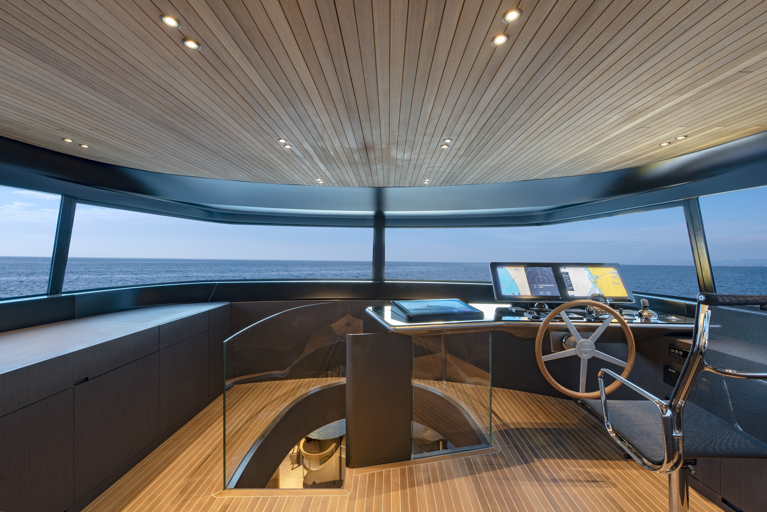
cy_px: 256
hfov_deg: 104.2
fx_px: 298
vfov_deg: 81.2
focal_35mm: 14
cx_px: 384
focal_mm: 14
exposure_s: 2
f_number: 13
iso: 125
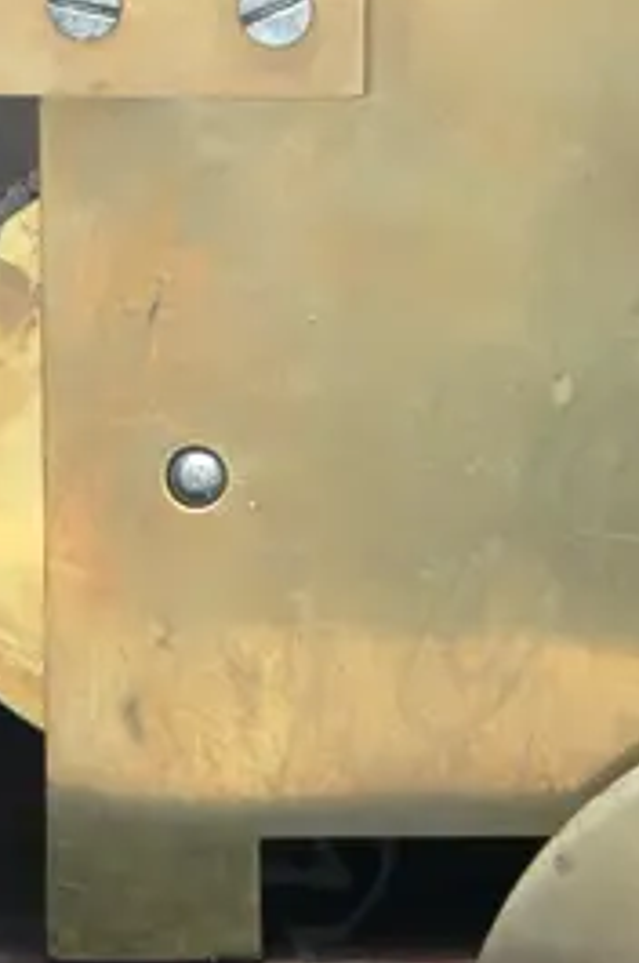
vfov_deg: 7.1
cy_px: 138
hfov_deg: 4.7
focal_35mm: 290
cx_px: 815
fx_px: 7741
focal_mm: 50
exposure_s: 1/200
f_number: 6.3
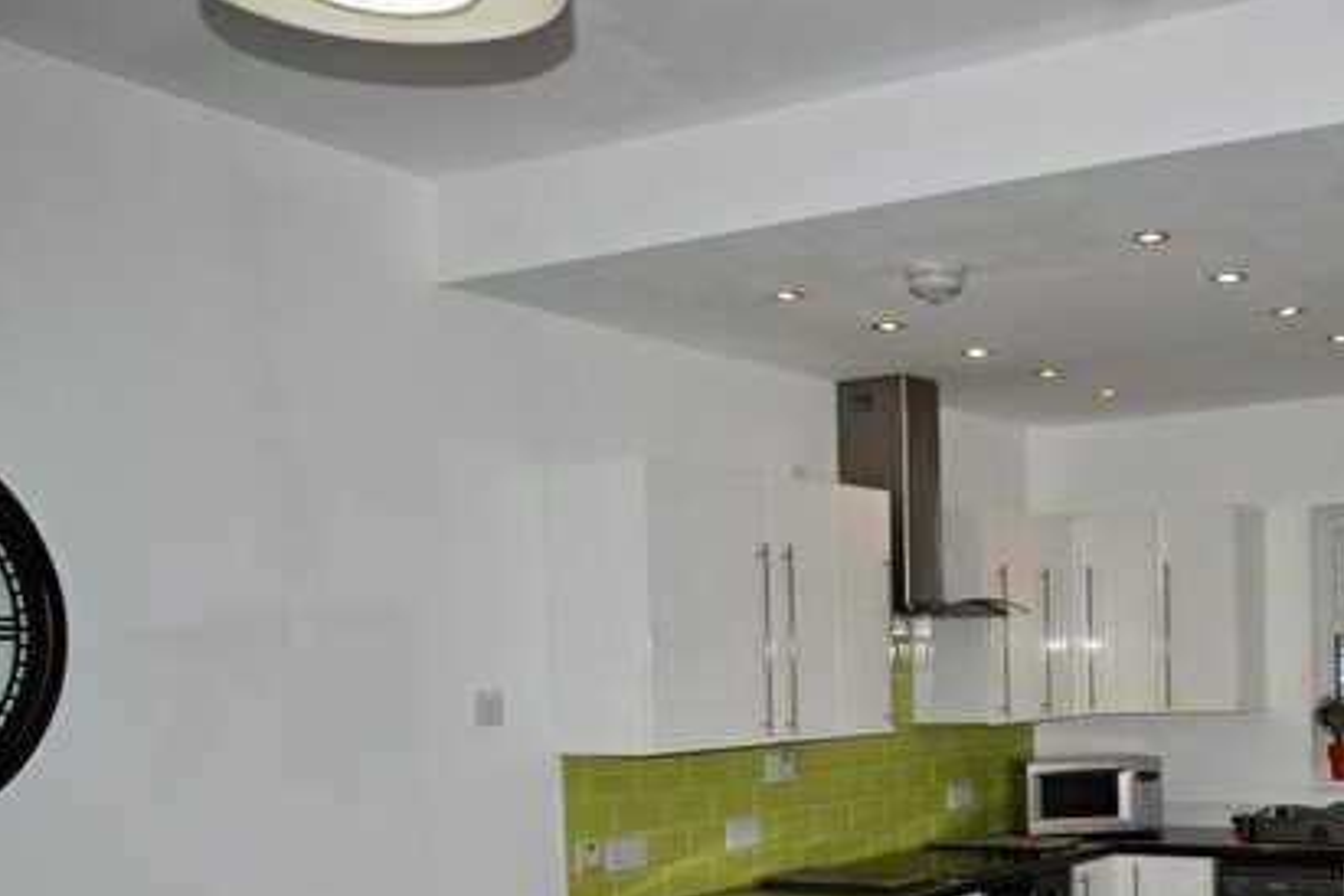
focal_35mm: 46
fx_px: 1717
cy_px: 759
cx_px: 1033
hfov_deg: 41.3
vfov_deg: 28.4
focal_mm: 18
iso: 200
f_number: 5.6
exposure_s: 1/60
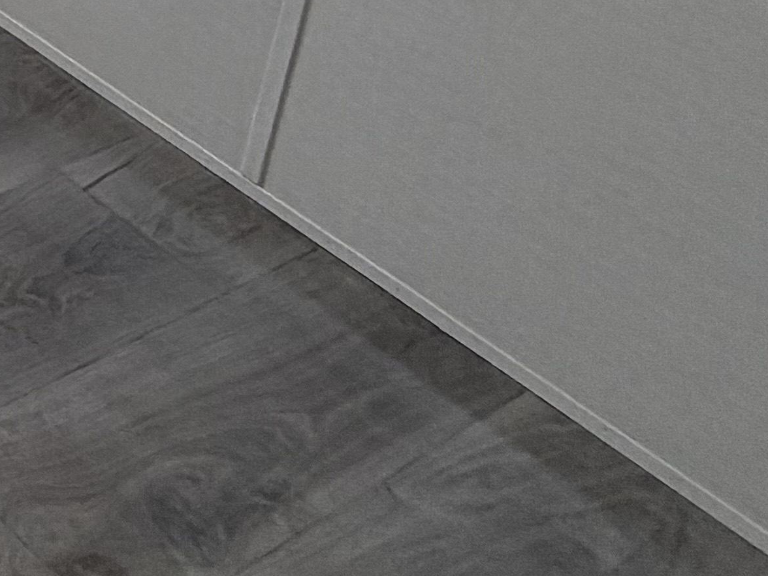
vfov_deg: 15.5
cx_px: -887
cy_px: -678
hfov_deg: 17.2
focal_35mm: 68
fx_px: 1509
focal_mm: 2.22
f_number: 2.2
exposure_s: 1/120
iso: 64
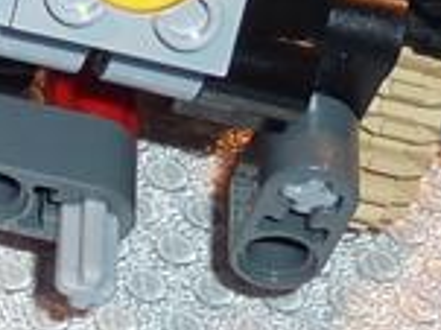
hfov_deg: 6.8
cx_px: -727
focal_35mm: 272
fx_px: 3462
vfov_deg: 5.4
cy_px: -254
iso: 100
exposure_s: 1/30
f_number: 3.6
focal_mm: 6.5
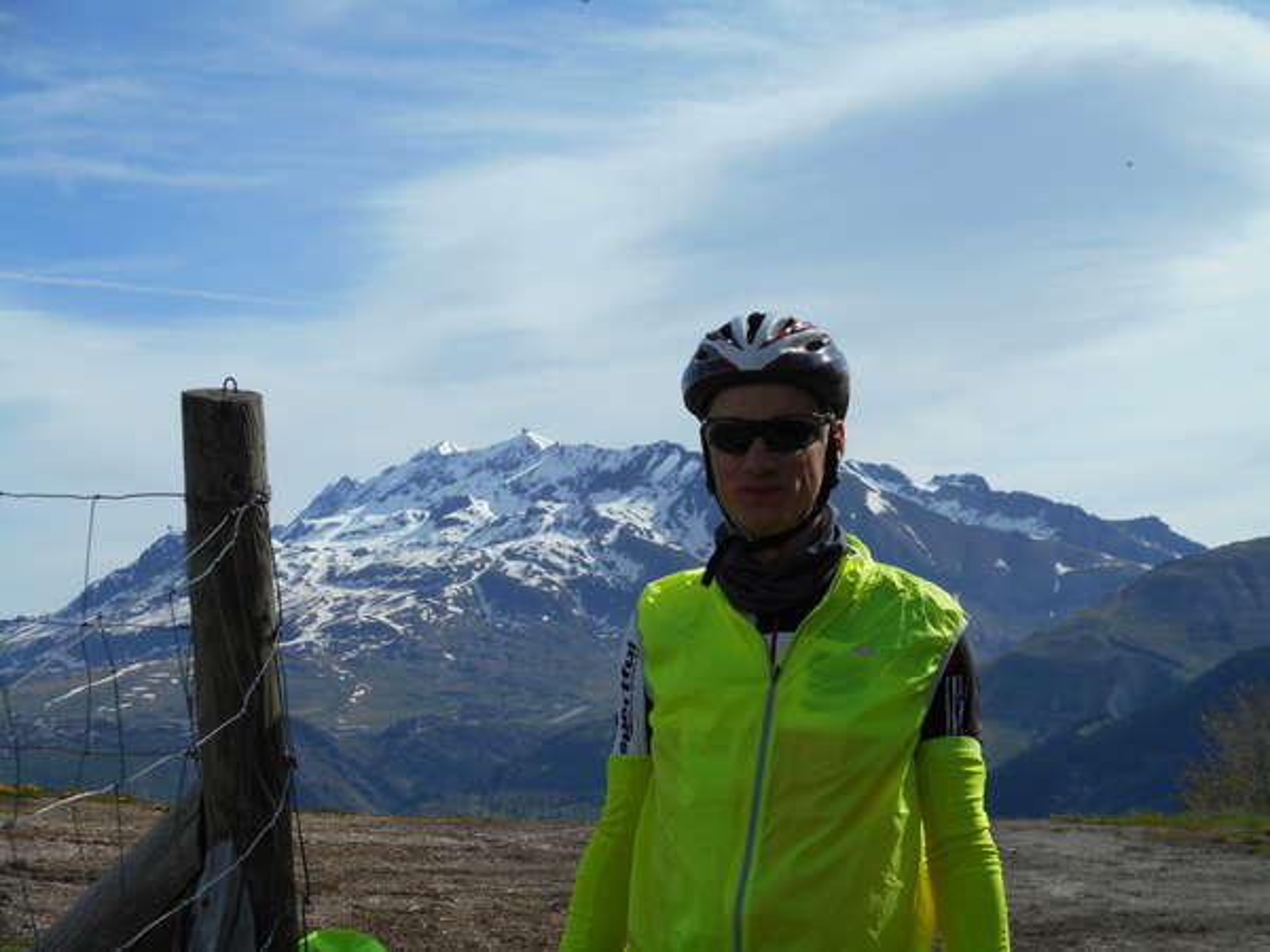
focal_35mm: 77
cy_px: 476
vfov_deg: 19.1
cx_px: 635
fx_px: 2825
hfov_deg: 25.3
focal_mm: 13.8
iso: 80
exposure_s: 1/640
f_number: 5.5
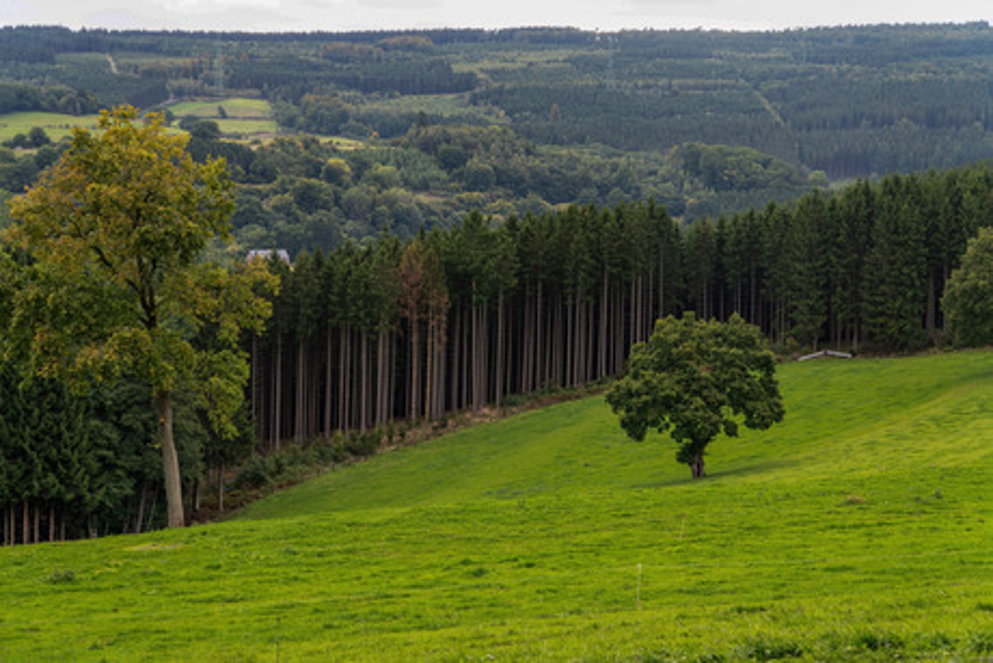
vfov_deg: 15.2
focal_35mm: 90
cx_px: 496
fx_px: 2483
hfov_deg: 22.6
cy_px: 332
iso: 200
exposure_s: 1/40
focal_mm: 60
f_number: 5.6
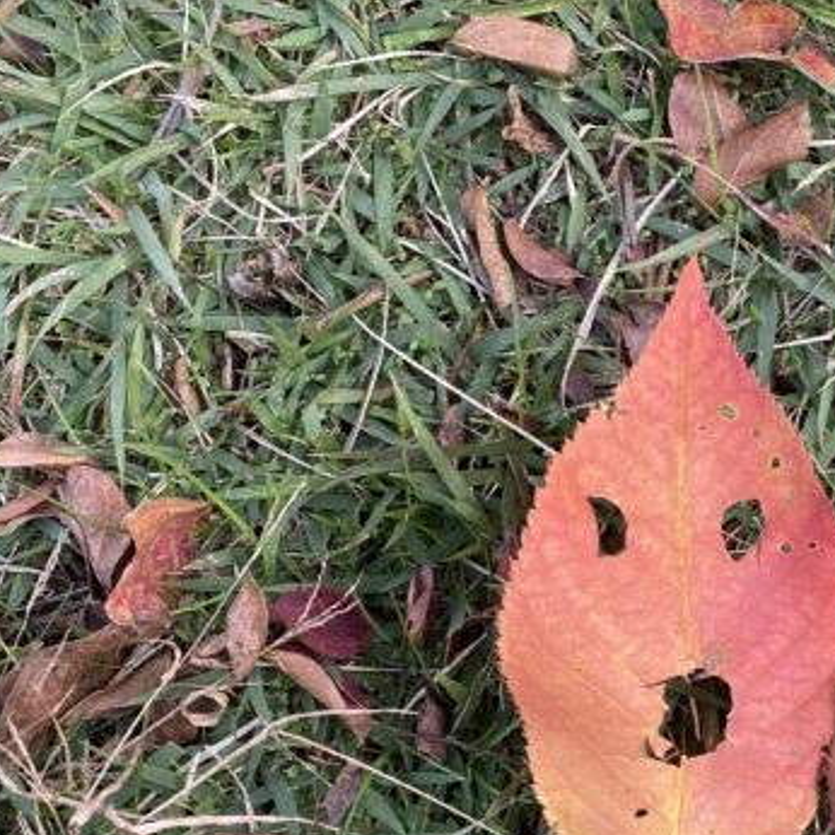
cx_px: 871
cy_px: 615
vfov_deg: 32.8
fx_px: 1392
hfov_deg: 30.6
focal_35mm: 51
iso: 32
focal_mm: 4.25
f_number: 1.8
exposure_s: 1/279
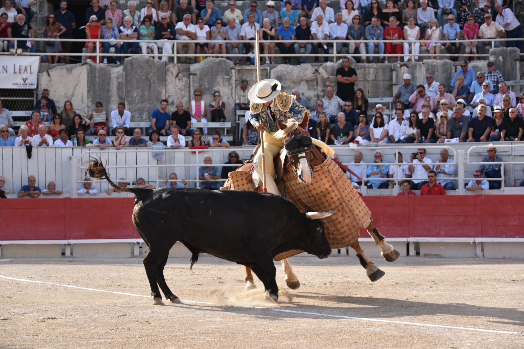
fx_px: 1455
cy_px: 174
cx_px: 262
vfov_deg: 13.7
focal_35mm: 100
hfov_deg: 20.4
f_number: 5.6
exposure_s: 1/800
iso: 400
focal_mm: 100
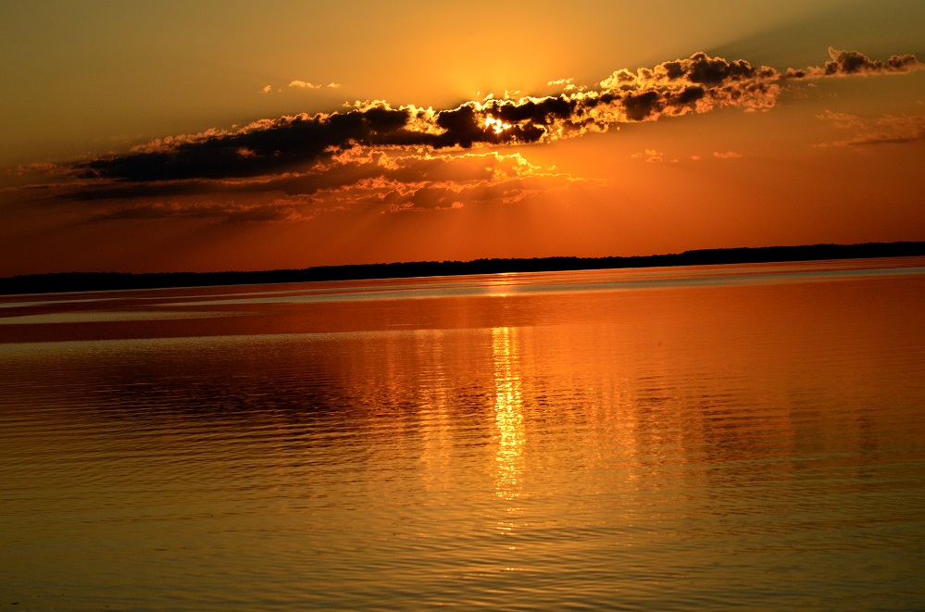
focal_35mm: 105
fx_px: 2691
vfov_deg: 13.0
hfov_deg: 19.5
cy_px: 306
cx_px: 462
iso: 400
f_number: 5
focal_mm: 70
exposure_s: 1/8000
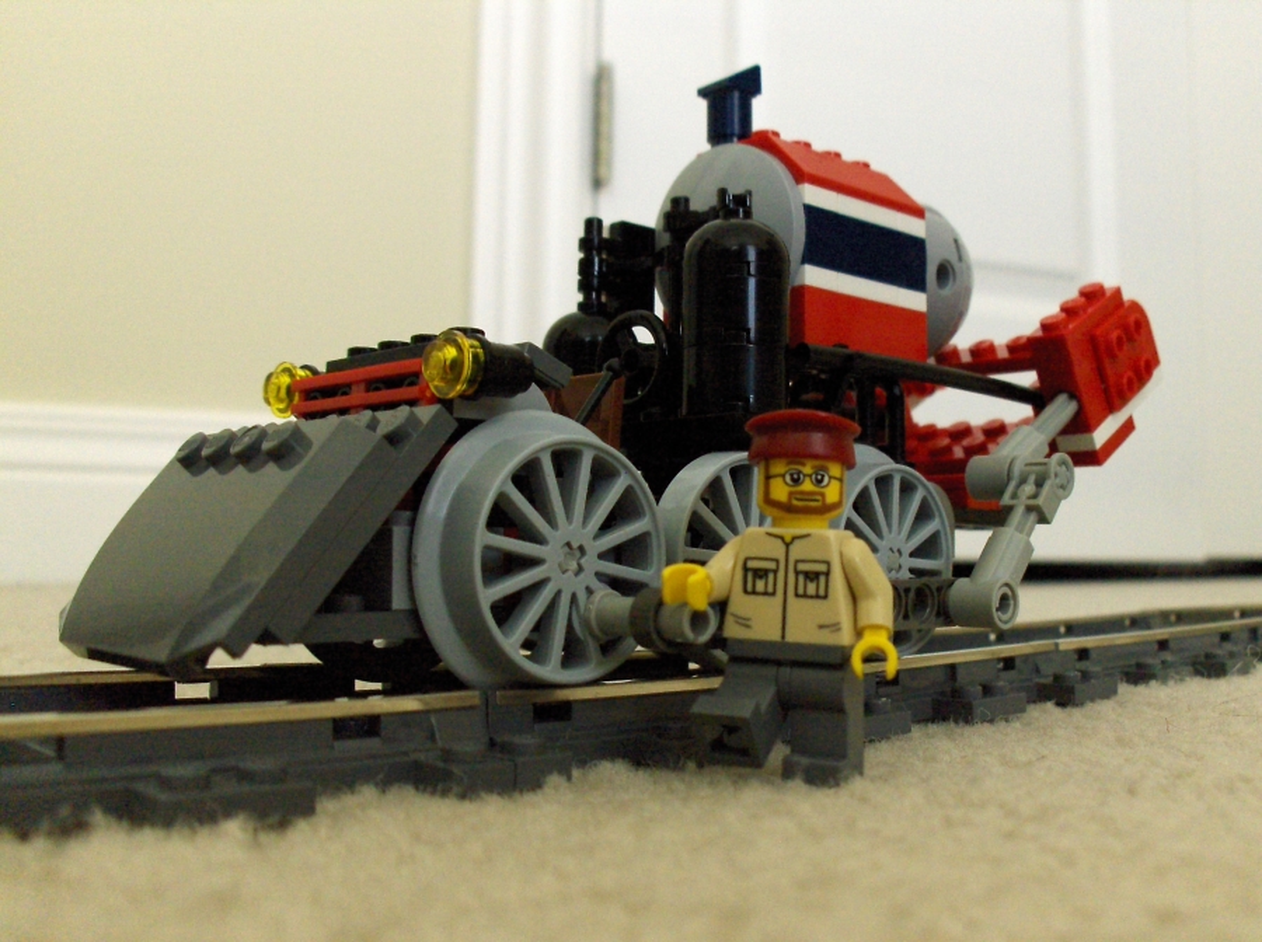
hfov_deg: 63.5
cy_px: 471
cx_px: 631
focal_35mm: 28
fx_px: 1019
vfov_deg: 49.6
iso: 800
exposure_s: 1/15
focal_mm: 5.8
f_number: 2.8
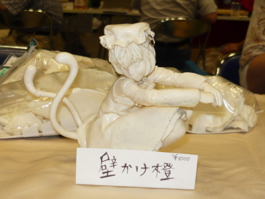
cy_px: 100
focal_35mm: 70
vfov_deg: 21.0
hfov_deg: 27.8
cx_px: 132
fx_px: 536
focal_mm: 7.2
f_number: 3
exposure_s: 1/30
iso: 100
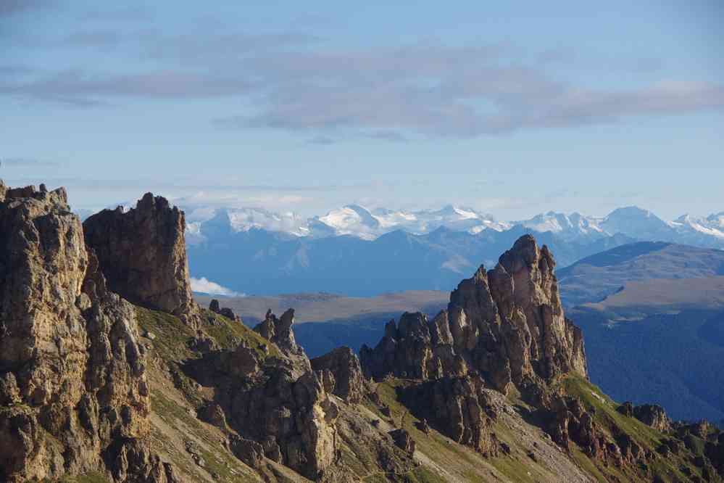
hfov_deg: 16.1
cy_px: 242
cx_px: 362
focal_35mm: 128
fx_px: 2564
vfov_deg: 10.8
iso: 200
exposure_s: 1/125
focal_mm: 85
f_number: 9
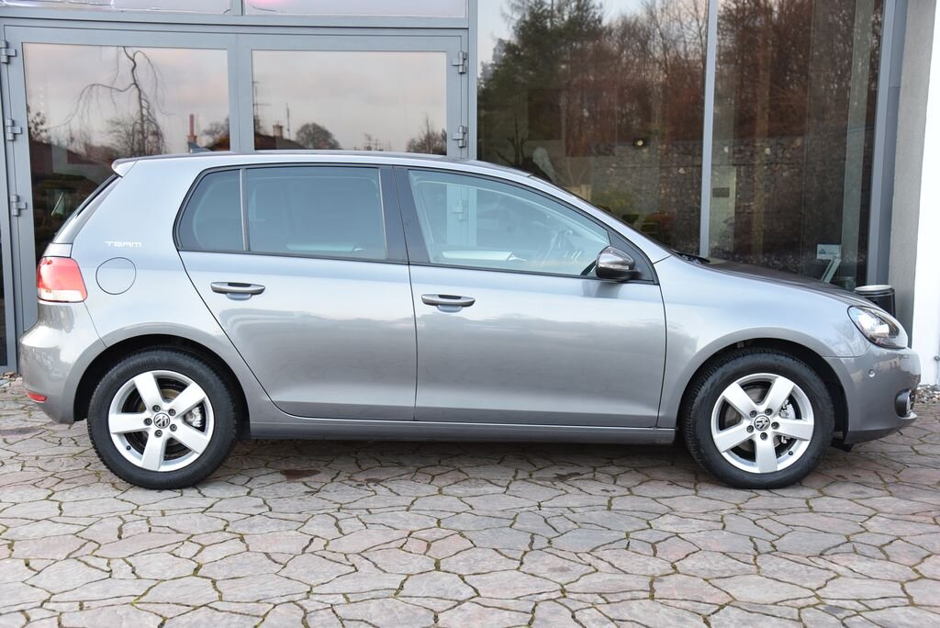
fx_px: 1149
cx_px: 470
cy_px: 314
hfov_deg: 44.5
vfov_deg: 30.6
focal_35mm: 44
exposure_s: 1/80
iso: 500
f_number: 4.5
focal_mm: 44
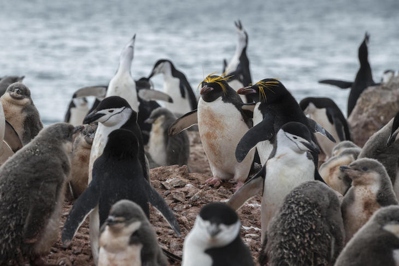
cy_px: 133
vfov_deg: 6.9
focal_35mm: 200
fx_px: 2217
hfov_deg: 10.3
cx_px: 200
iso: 400
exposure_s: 1/400
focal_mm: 200
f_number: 9
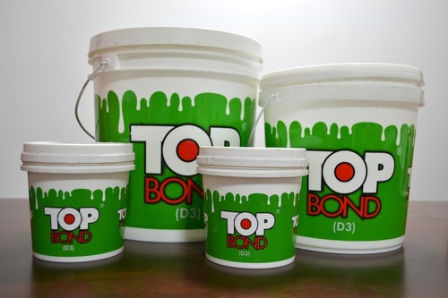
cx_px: 224
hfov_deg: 53.1
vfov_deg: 36.8
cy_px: 149
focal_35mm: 36
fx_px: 448
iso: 450
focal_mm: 24
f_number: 4
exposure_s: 1/60
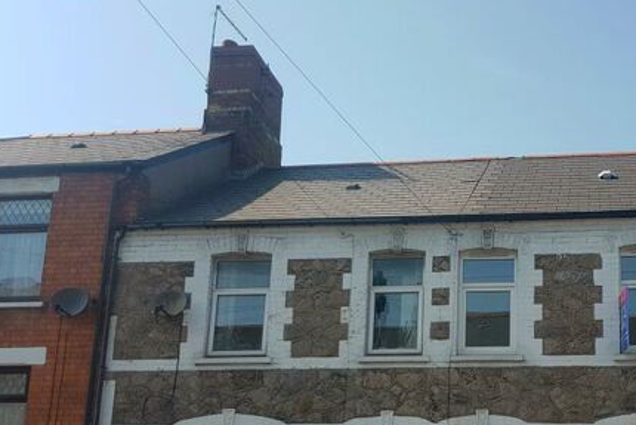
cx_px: 512
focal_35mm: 44
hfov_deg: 42.4
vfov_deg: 29.4
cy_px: 375
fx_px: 778
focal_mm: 4.2
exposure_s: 1/1708
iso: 40
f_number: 1.7
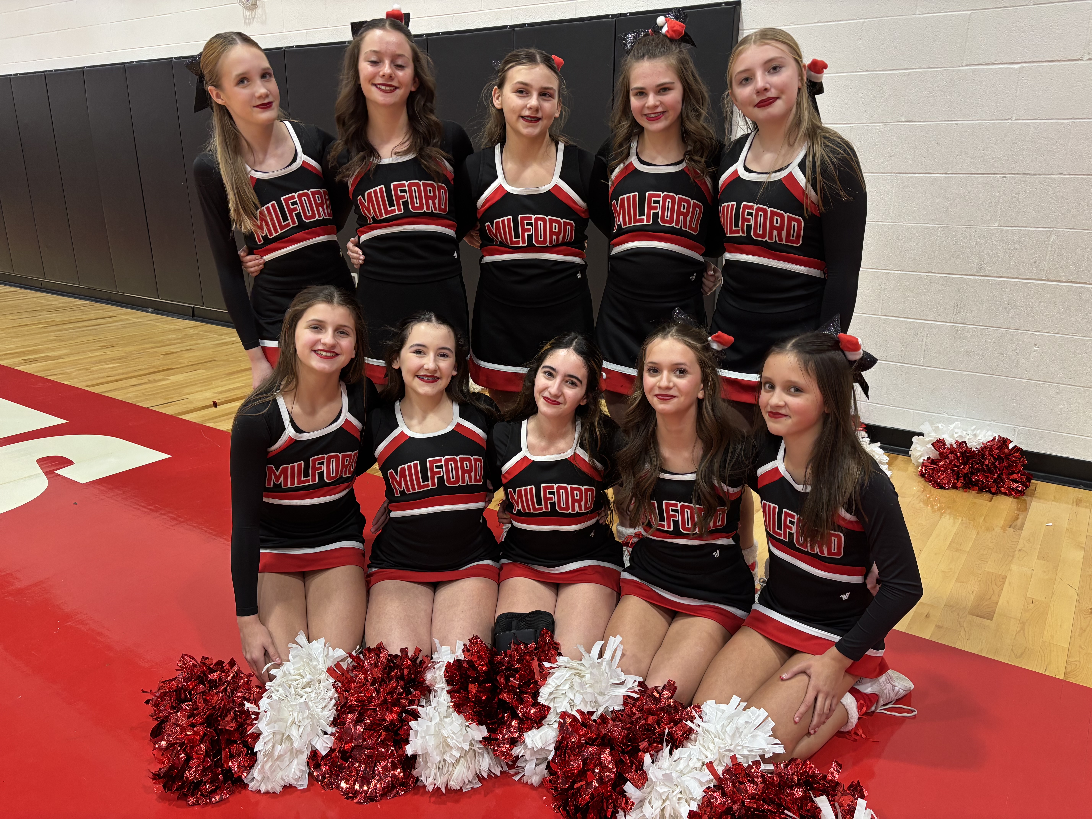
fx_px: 820
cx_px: 546
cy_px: 410
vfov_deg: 53.1
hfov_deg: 67.3
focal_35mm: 26
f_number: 1.6
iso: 200
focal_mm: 5.96
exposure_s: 1/60
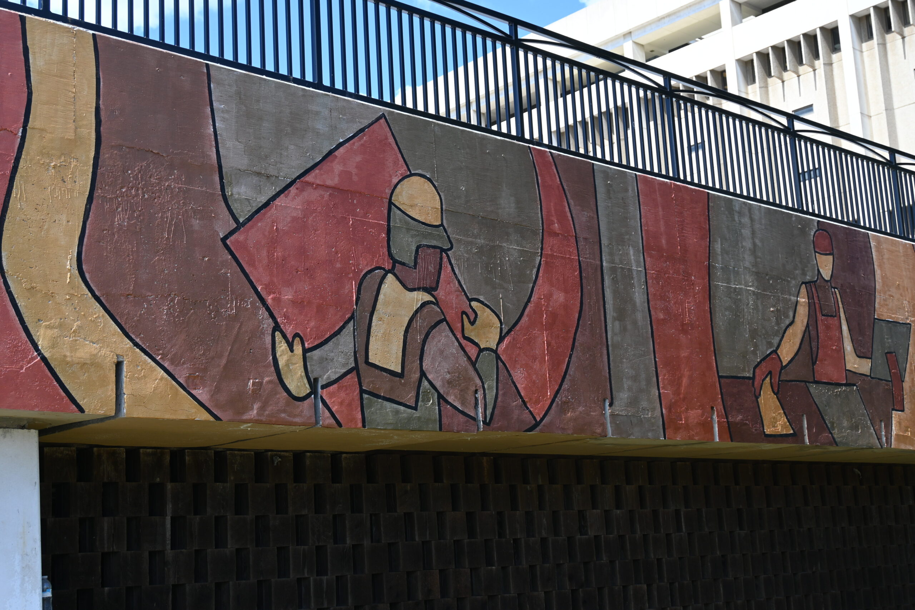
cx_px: 458
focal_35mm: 47
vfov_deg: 28.5
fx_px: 1201
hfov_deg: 41.7
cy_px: 305
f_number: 5.6
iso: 110
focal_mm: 31.5
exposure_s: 1/250
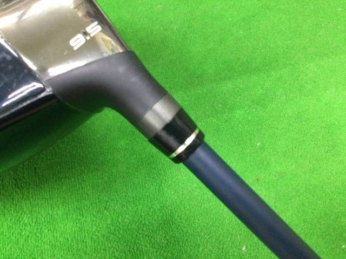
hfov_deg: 58.4
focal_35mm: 31
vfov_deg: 45.4
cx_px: 173
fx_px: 310
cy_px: 130
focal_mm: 3.3
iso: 250
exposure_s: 1/24
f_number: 2.4
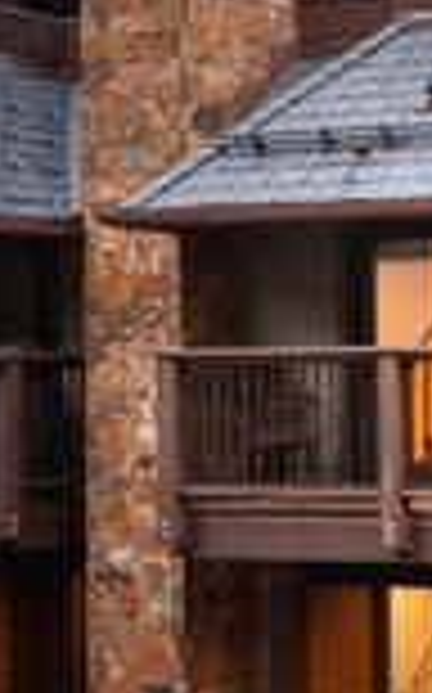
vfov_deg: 19.6
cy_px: 376
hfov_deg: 11.1
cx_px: 891
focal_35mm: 106
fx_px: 2001
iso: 100
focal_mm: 32
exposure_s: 1/4
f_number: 7.1
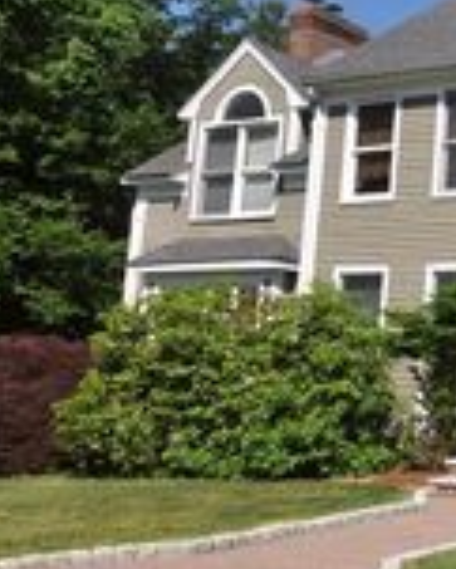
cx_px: 803
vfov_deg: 33.5
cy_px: 245
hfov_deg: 20.2
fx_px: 944
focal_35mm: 56
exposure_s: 1/200
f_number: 11
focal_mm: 12
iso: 200
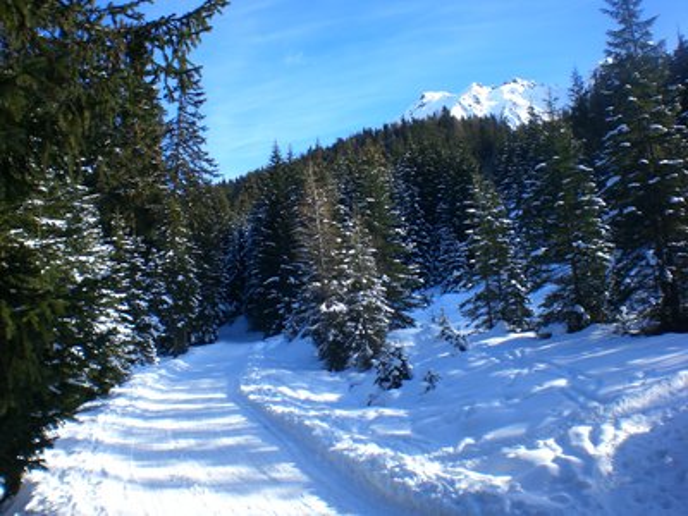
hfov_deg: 49.0
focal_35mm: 38
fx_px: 755
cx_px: 344
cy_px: 258
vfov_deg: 37.7
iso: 50
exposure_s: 1/250
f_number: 4.4
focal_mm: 6.3
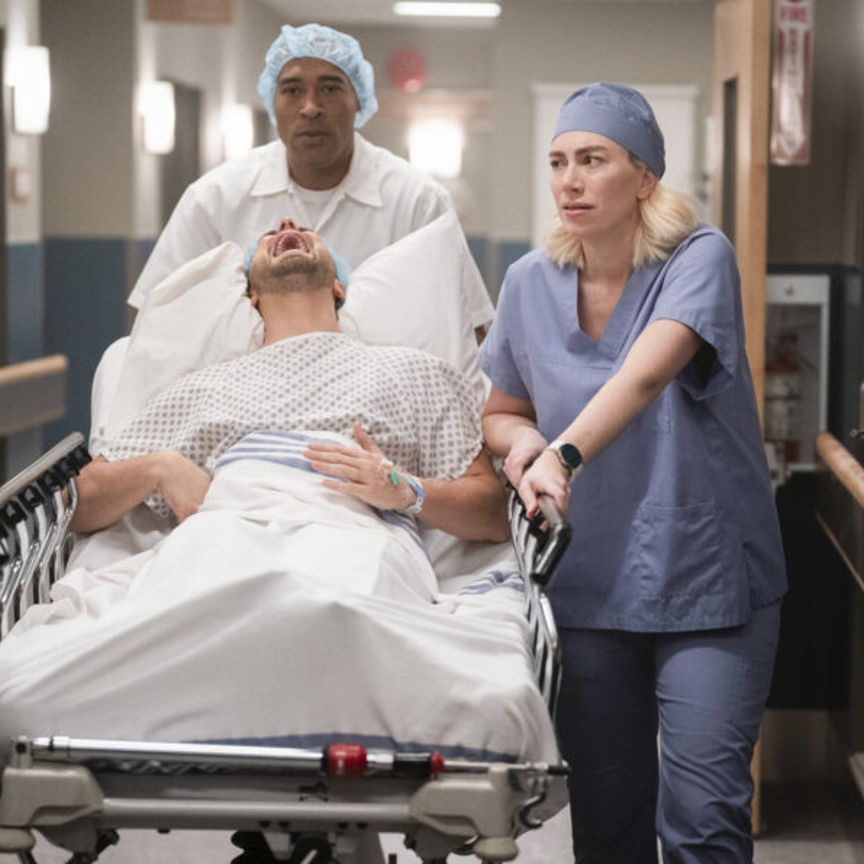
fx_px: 3586
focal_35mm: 127
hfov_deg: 13.7
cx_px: 496
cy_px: 432
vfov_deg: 13.7
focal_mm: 99
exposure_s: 1/250
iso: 3200
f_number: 3.2
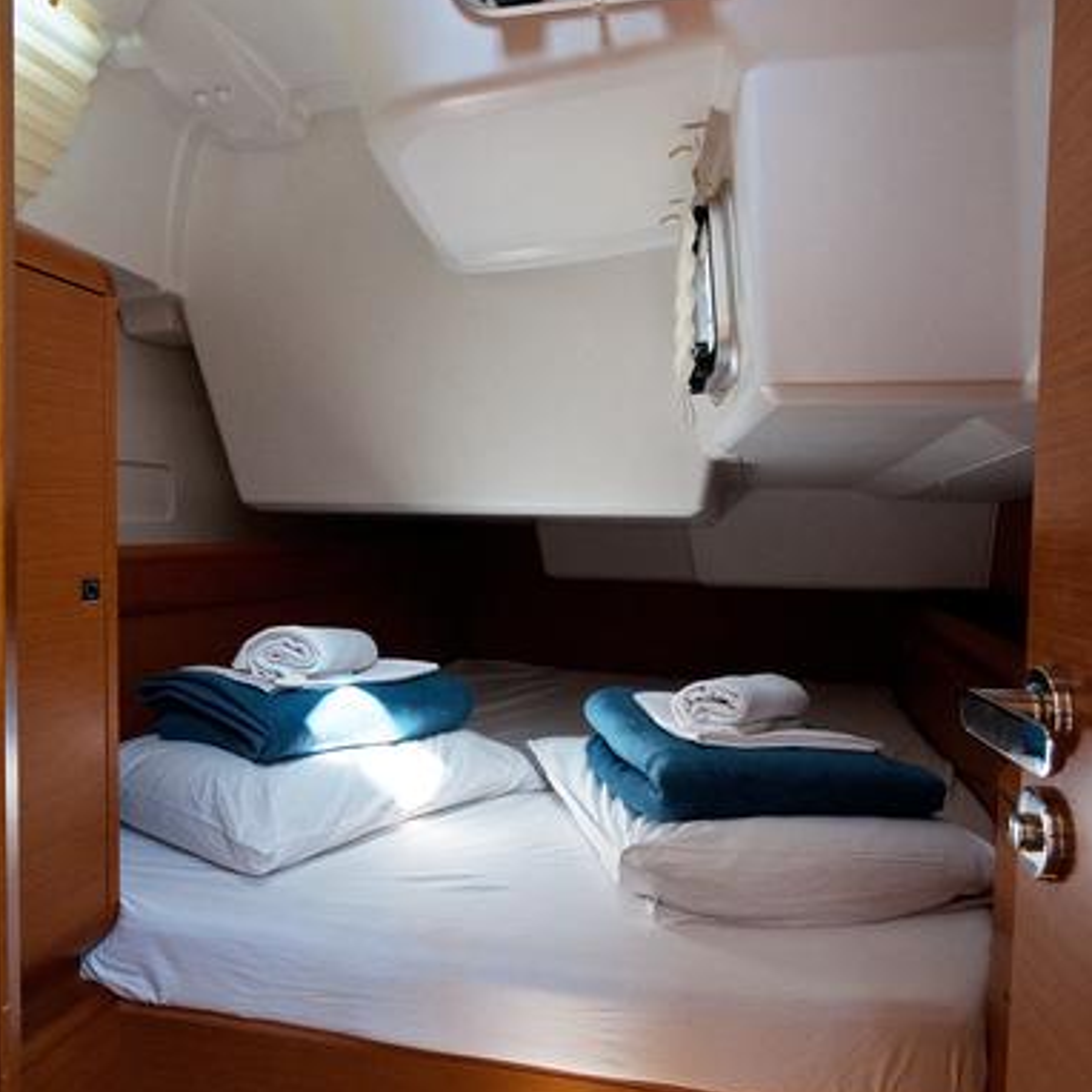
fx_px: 857
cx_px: 530
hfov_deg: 65.0
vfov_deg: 65.0
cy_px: 560
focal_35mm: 24
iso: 1000
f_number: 6.3
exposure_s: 1/100
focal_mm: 12
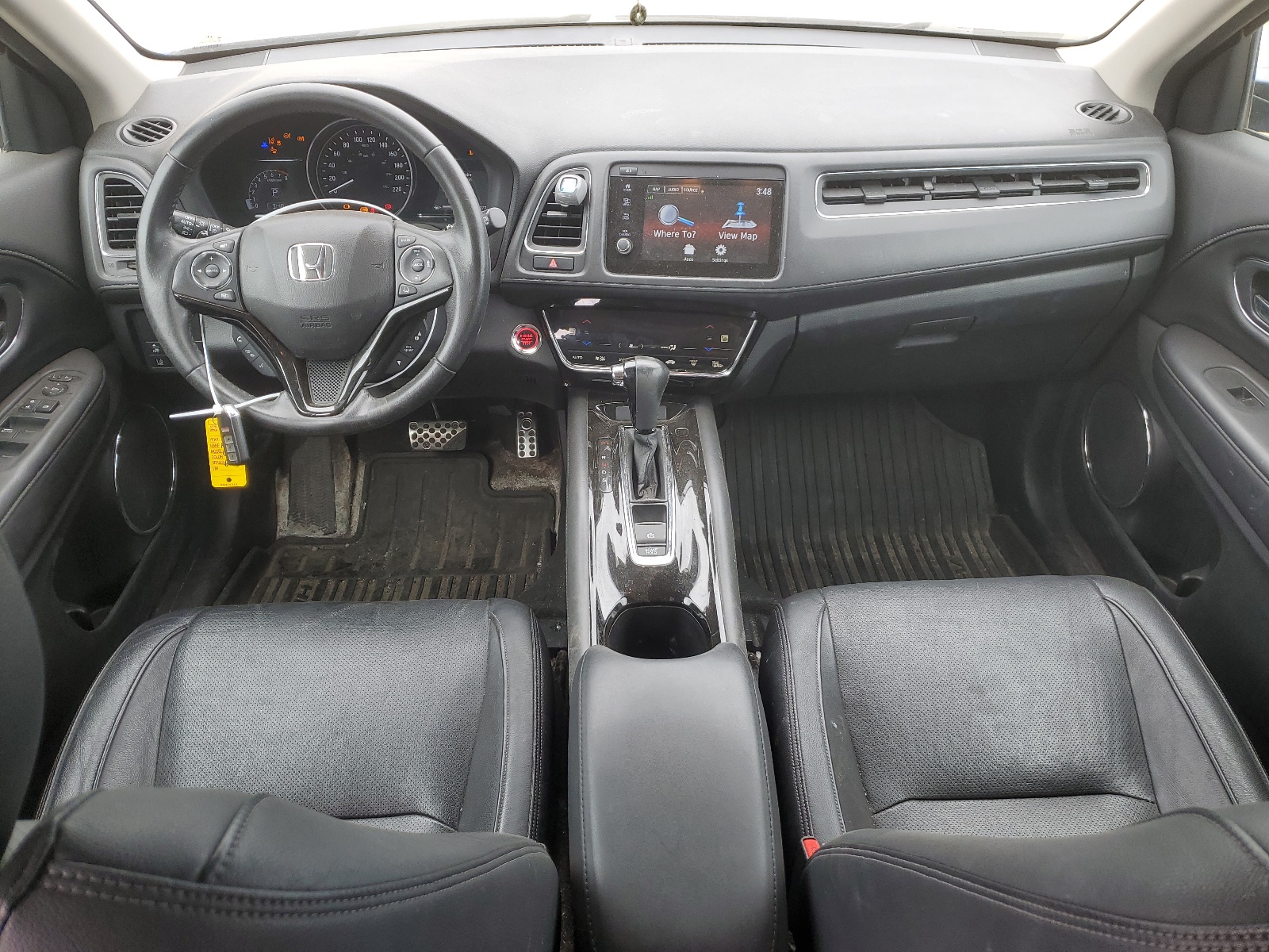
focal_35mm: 26
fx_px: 953
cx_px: 634
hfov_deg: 67.3
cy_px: 476
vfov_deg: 53.1
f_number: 1.5
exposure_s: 1/196
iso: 50
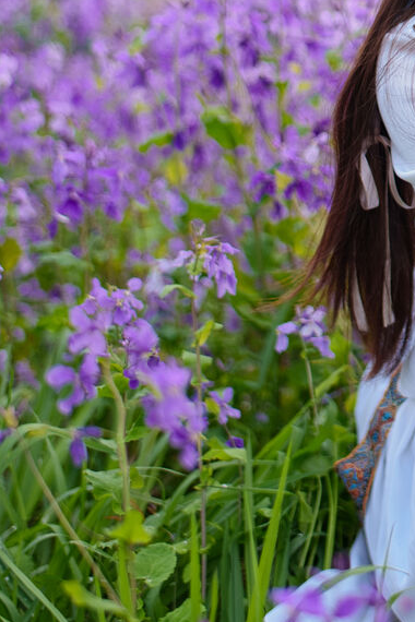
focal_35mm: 158
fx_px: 2732
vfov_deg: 12.7
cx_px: 628
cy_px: -77
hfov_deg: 8.5
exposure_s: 1/800
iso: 100
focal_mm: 50
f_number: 1.4
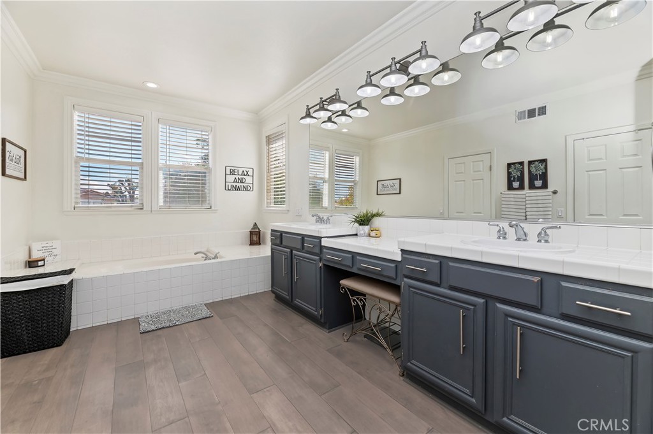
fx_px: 254
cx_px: 326
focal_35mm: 14
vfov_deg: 81.1
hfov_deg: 104.3
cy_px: 217
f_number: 10
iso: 500
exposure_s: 1/200
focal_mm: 14
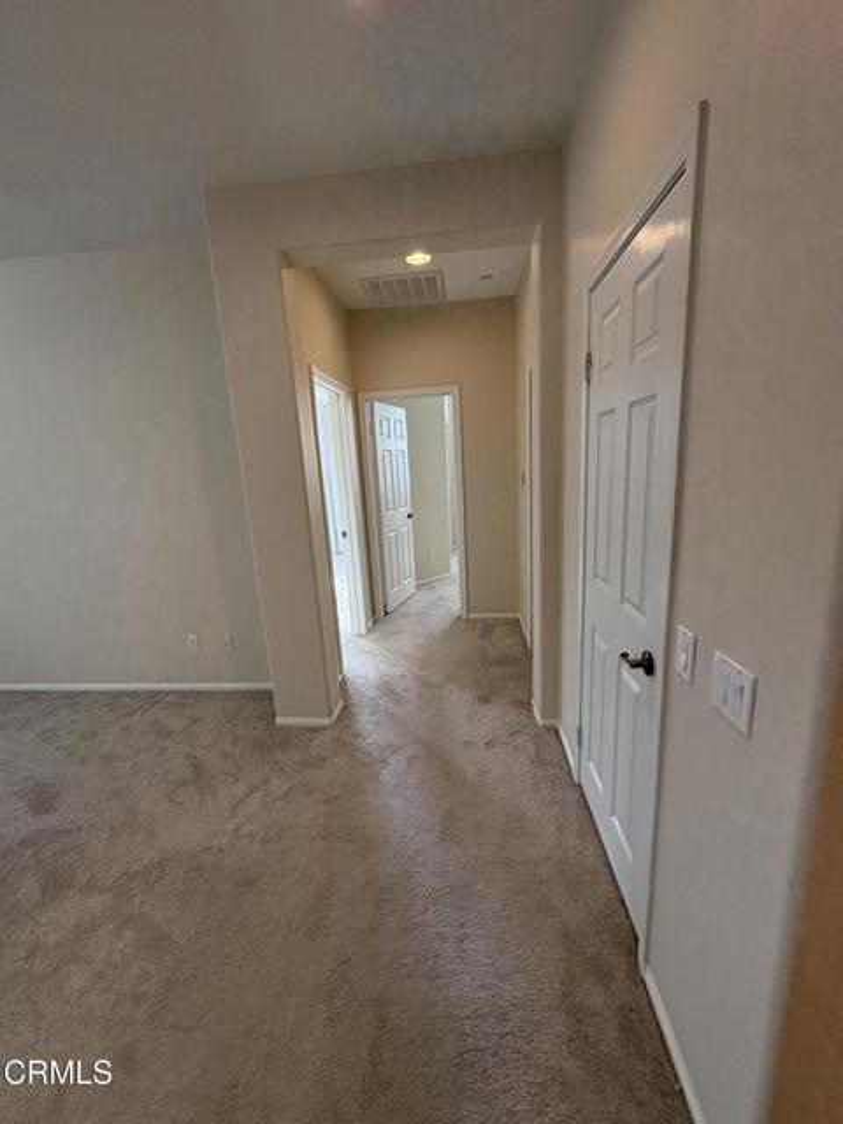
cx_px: 422
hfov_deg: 85.7
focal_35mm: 14
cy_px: 562
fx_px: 455
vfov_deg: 102.1
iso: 125
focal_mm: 2.22
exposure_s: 1/123
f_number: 2.2
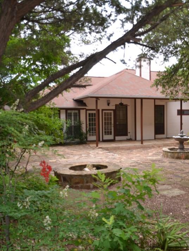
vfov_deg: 52.6
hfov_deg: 38.4
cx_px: 163
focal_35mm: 35
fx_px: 255
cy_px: 126
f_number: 4
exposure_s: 1/200
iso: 100
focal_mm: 16
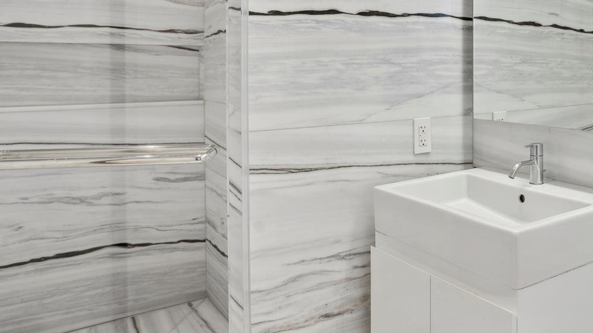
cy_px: 64
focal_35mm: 35
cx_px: 455
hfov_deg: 53.7
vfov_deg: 32.7
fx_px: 550
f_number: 8
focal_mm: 17
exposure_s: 1/13
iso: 100
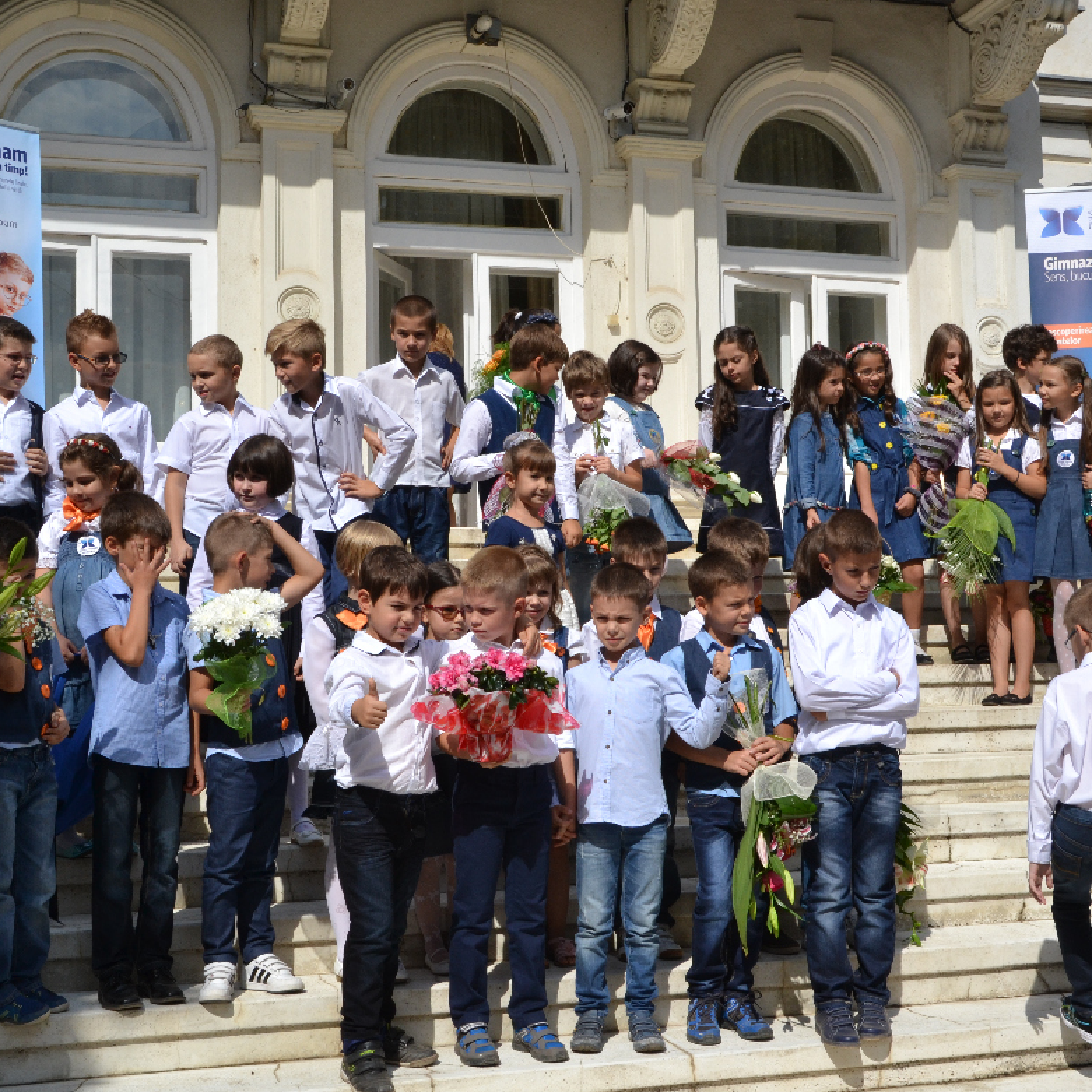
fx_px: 1677
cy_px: 556
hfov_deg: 36.1
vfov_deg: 36.1
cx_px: 551
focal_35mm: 47
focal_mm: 24
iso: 400
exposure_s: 1/640
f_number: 13
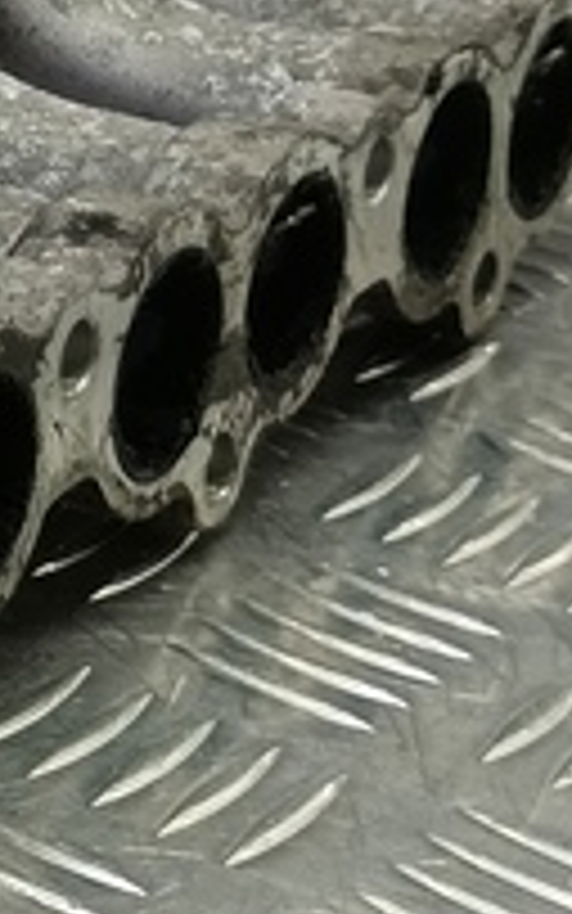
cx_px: -1058
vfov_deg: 16.9
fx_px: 3066
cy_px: 261
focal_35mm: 123
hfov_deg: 9.0
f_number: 1.6
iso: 143
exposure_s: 1/50
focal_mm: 4.11
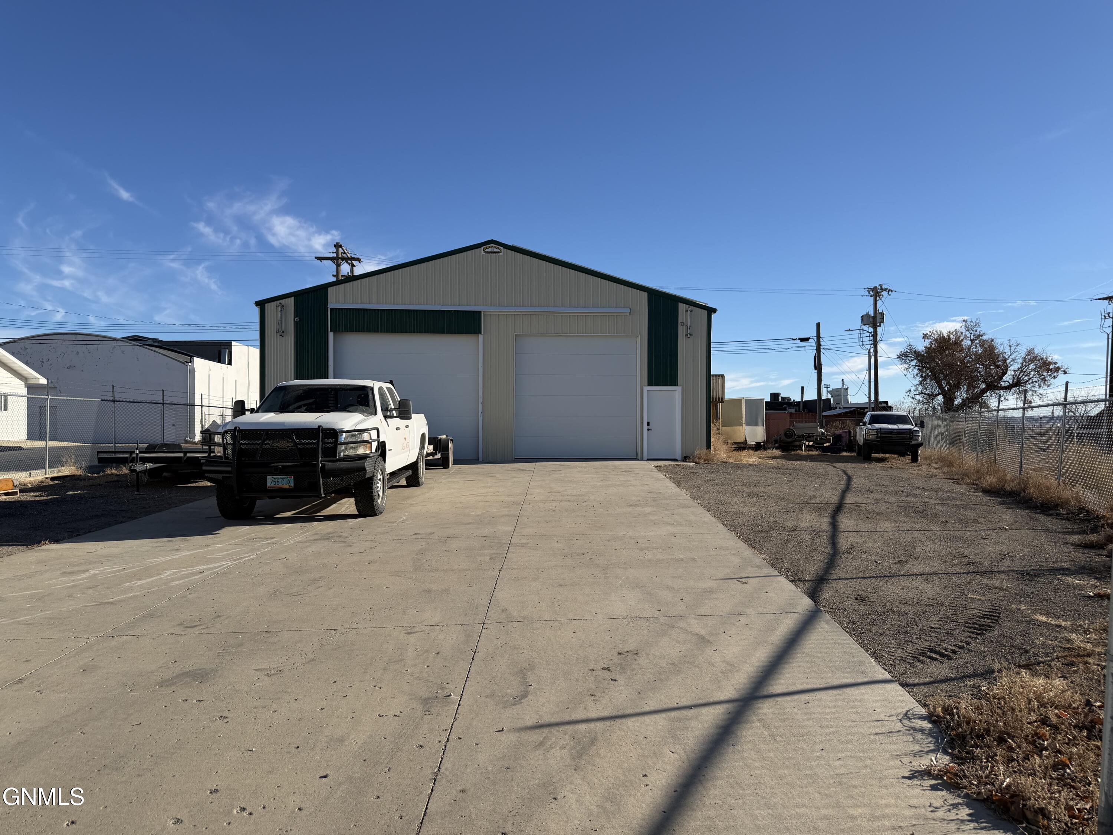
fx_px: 772
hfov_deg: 71.6
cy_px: 418
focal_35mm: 24
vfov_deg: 56.8
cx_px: 556
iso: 80
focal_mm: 6.76
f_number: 1.78
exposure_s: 1/4975
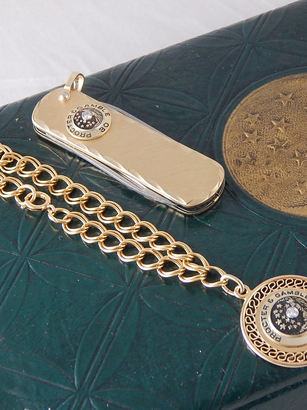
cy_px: 205
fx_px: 1100
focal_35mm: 93
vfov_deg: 21.1
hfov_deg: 15.9
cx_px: 195
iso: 360
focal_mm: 12.3
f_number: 4.1
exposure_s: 1/30
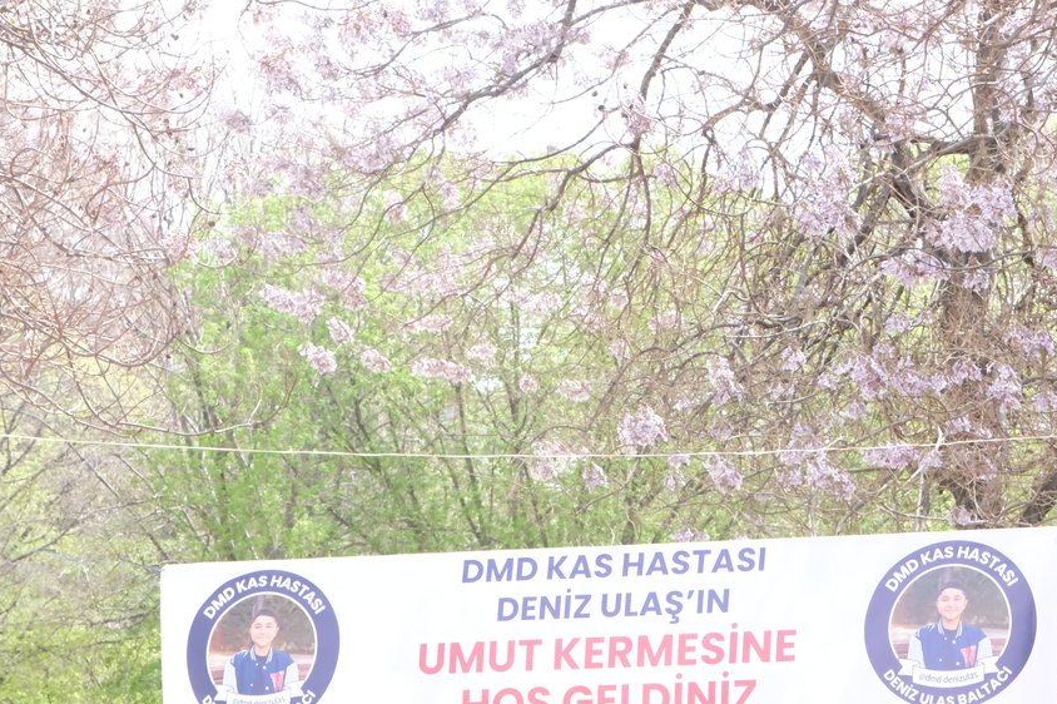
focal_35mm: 182
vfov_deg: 7.5
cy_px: 515
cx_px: 795
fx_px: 5341
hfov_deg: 11.3
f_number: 9
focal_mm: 80
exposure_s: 1/1250
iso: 5000
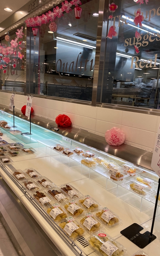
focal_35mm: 28
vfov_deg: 66.5
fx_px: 195
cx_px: 80
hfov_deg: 44.5
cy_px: 128
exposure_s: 1/239
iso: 32
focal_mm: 4.2
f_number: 1.6
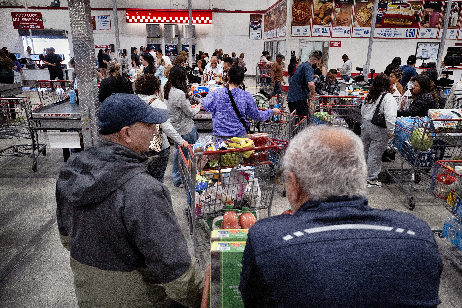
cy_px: 154
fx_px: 359
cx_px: 231
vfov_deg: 46.4
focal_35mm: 28
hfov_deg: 65.5
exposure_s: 1/250
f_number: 5.6
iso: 4000
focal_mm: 28
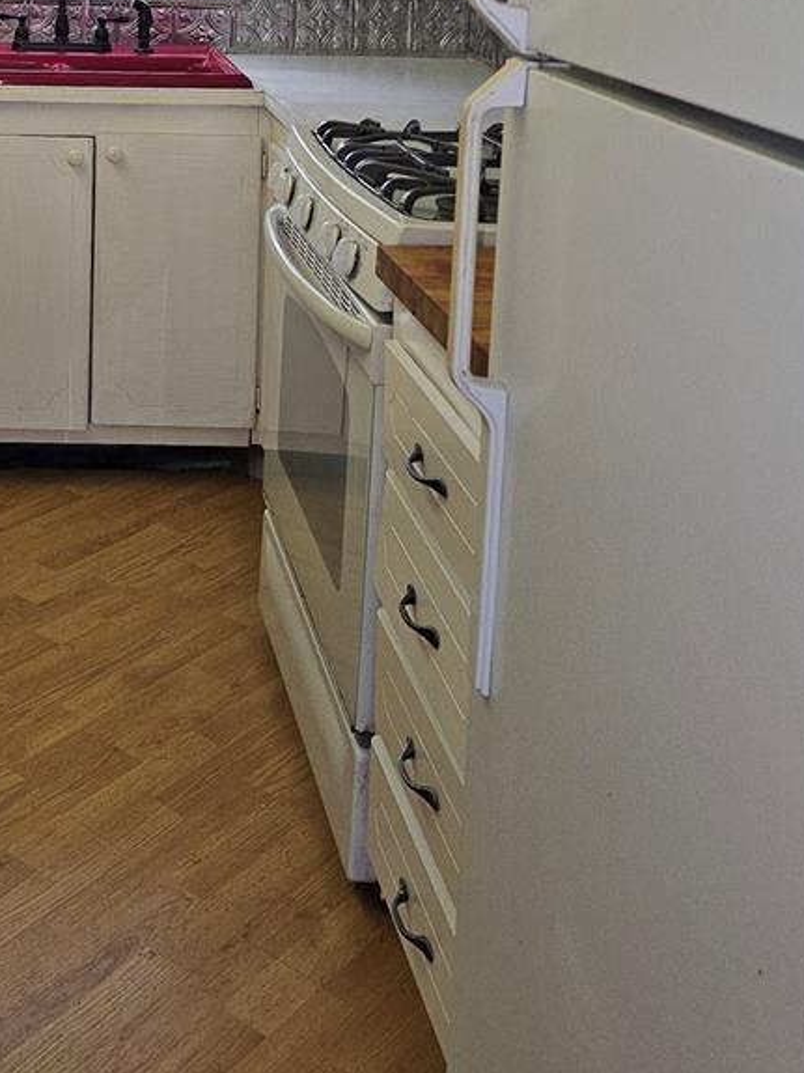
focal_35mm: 48
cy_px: -15
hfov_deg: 28.6
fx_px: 1487
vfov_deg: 35.6
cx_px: 28
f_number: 1.7
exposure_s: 1/60
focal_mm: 6.3
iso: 80
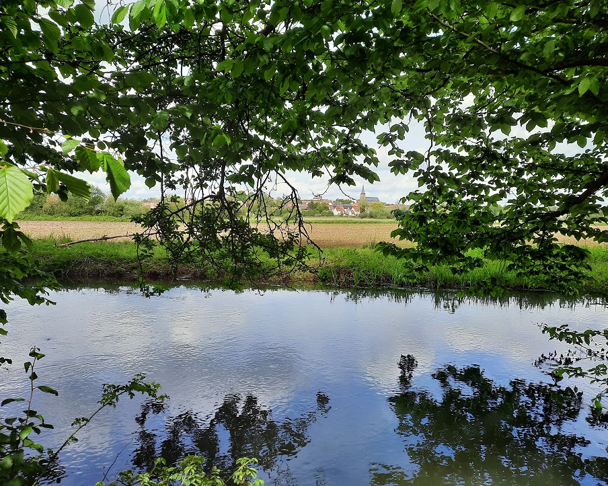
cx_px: 309
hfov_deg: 64.1
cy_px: 250
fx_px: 486
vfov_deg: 53.2
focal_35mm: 27
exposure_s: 1/543
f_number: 2
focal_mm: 4.6
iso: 32
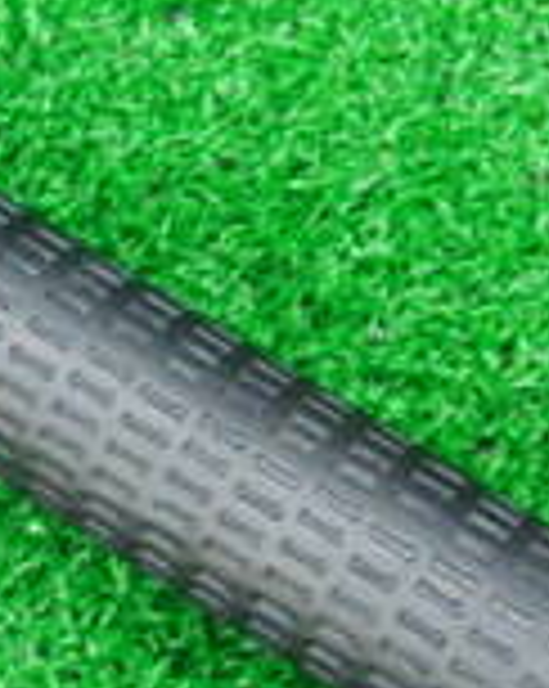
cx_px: -135
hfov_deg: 10.0
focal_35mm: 151
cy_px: 238
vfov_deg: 12.8
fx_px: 3073
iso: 400
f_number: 3.6
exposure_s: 1/15
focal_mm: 6.42
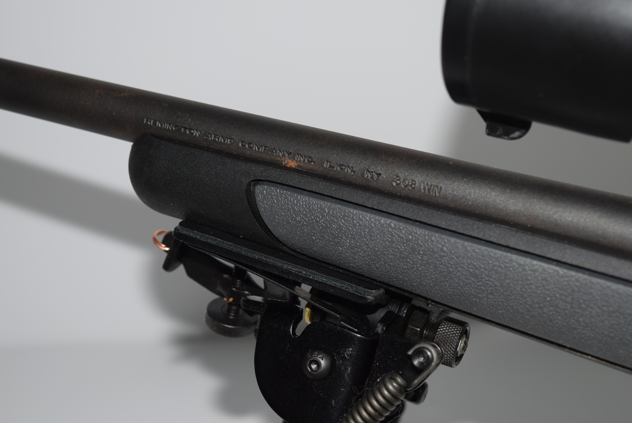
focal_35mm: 72
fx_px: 1265
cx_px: 316
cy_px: 212
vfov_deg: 19.0
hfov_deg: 28.1
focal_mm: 48
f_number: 8
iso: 100
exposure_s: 1/60
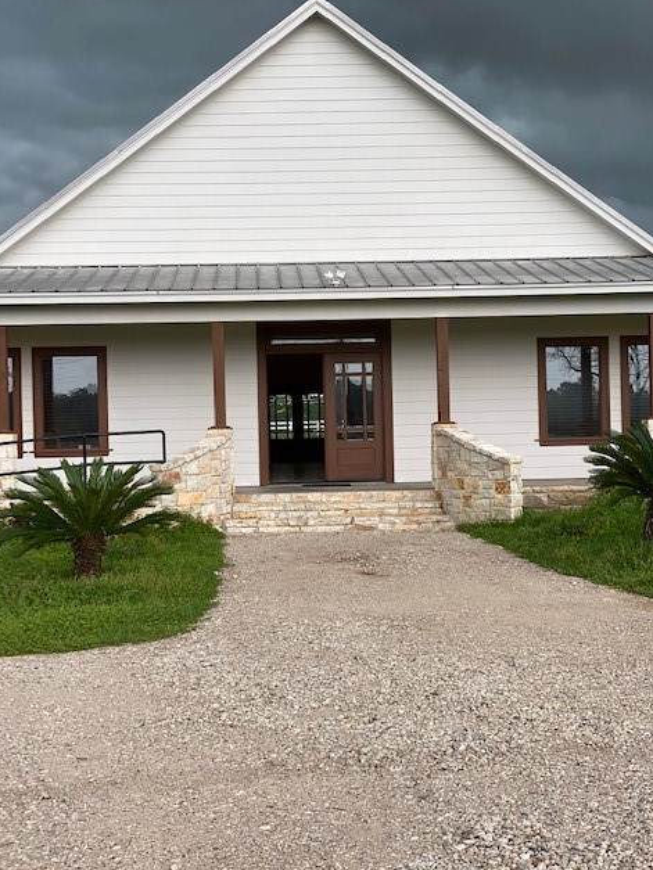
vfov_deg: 36.2
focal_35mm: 53
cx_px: 327
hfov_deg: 27.5
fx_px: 1333
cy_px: 428
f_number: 2
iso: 20
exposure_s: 1/186
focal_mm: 6
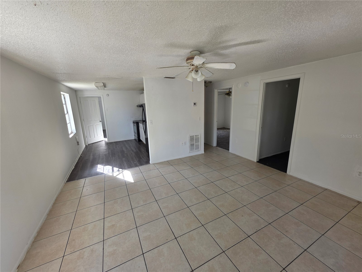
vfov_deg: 89.9
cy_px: 136
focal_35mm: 13
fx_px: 136
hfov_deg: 106.2
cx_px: 181
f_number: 1.9
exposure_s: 1/120
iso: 50
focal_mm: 2.2
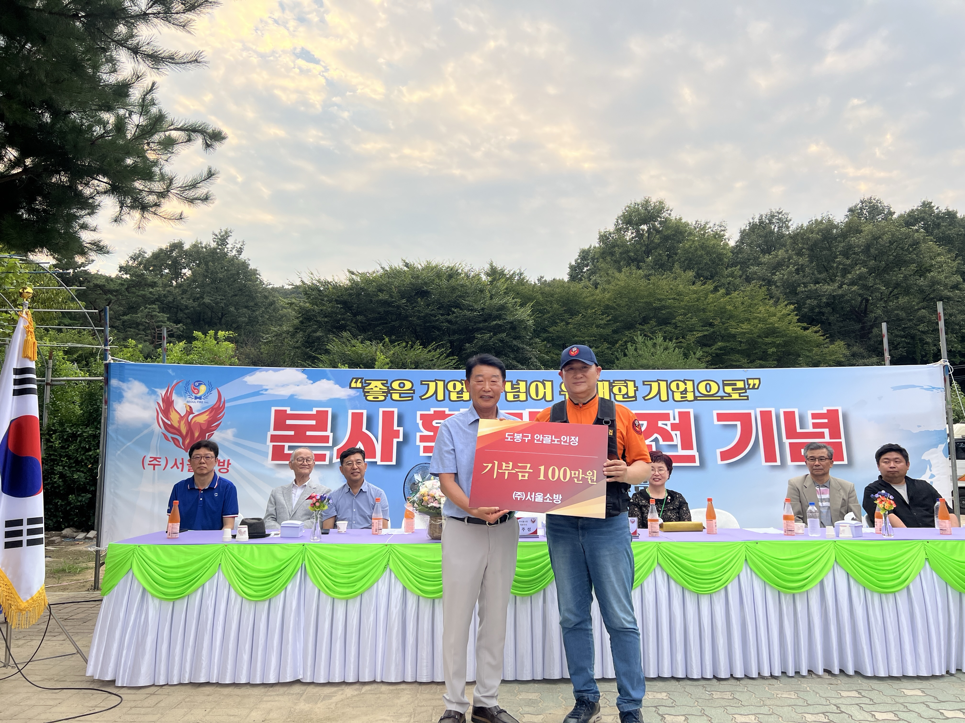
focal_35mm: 26
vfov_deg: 53.1
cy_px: 362
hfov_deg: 67.3
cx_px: 482
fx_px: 725
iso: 50
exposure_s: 1/316
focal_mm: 5.7
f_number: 1.5
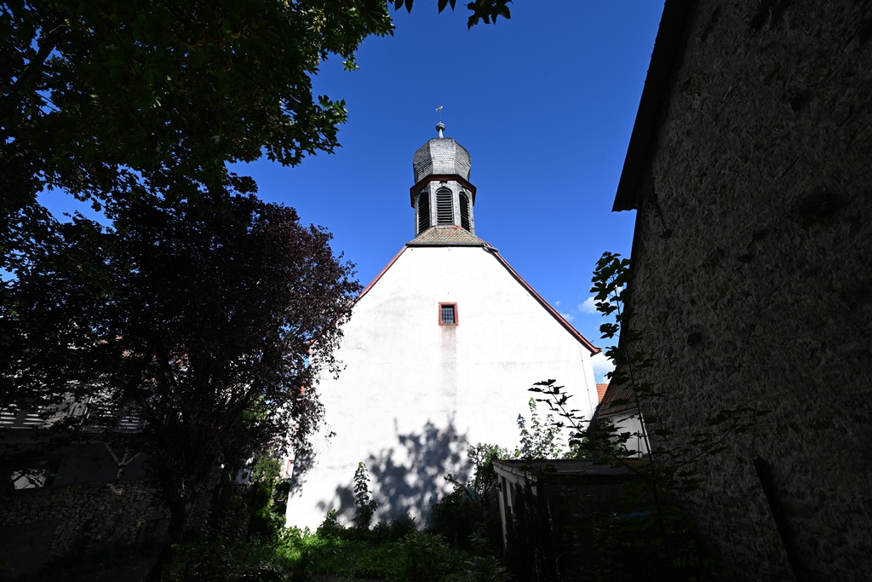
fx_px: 339
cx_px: 436
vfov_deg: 81.2
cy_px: 291
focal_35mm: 14
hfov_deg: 104.2
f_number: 4.5
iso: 50
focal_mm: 14
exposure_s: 1/400
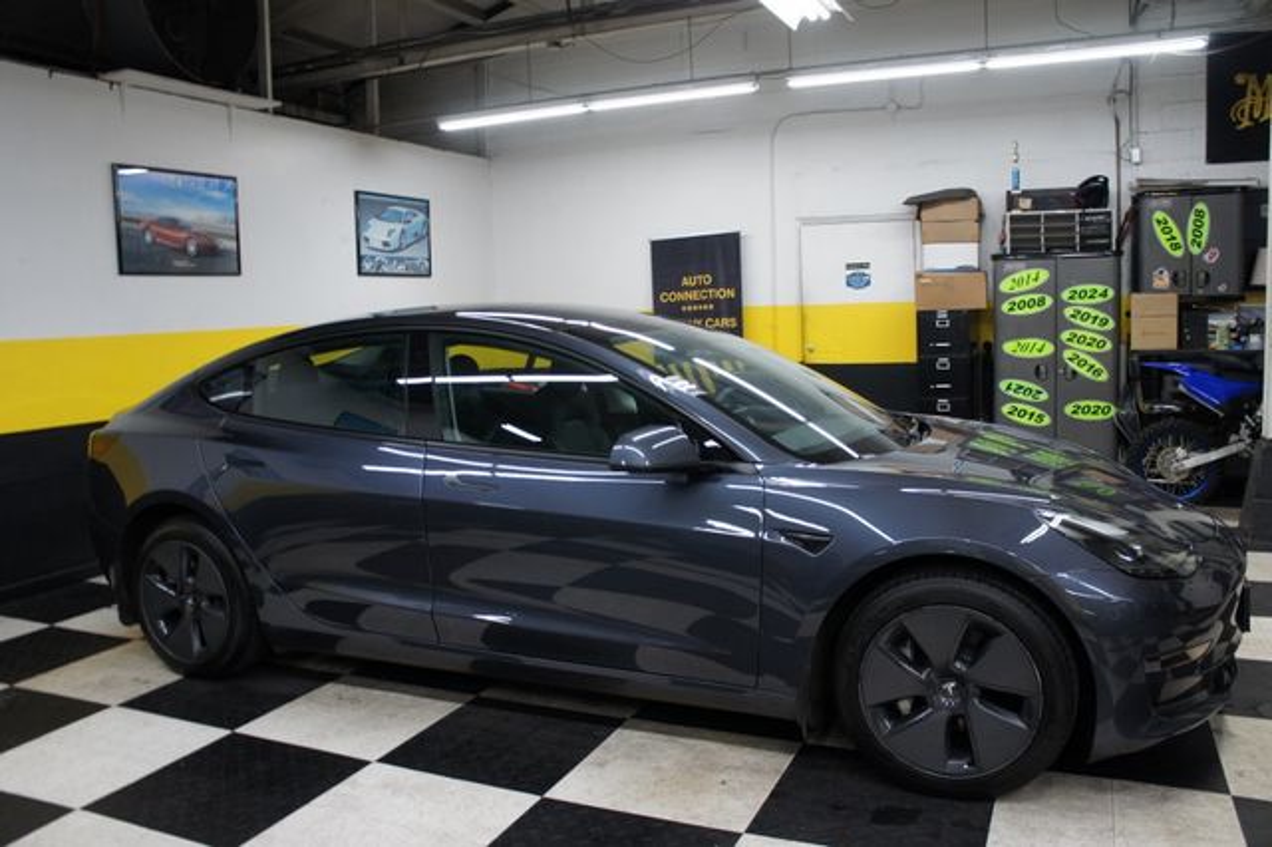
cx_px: 636
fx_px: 953
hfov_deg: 67.4
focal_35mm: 27
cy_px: 424
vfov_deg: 47.9
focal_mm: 18
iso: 250
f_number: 3.5
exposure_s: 1/30
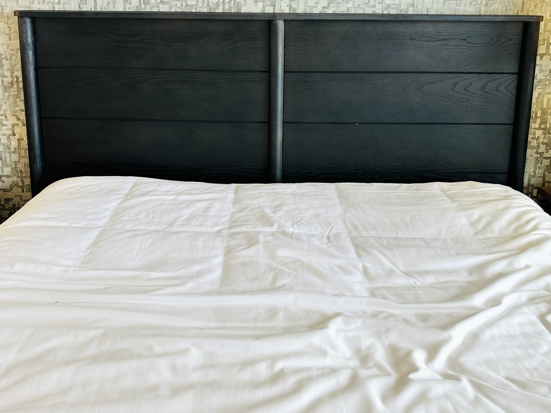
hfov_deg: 71.6
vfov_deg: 56.8
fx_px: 382
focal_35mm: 24
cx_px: 276
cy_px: 206
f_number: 1.78
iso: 100
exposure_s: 1/120
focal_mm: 6.86
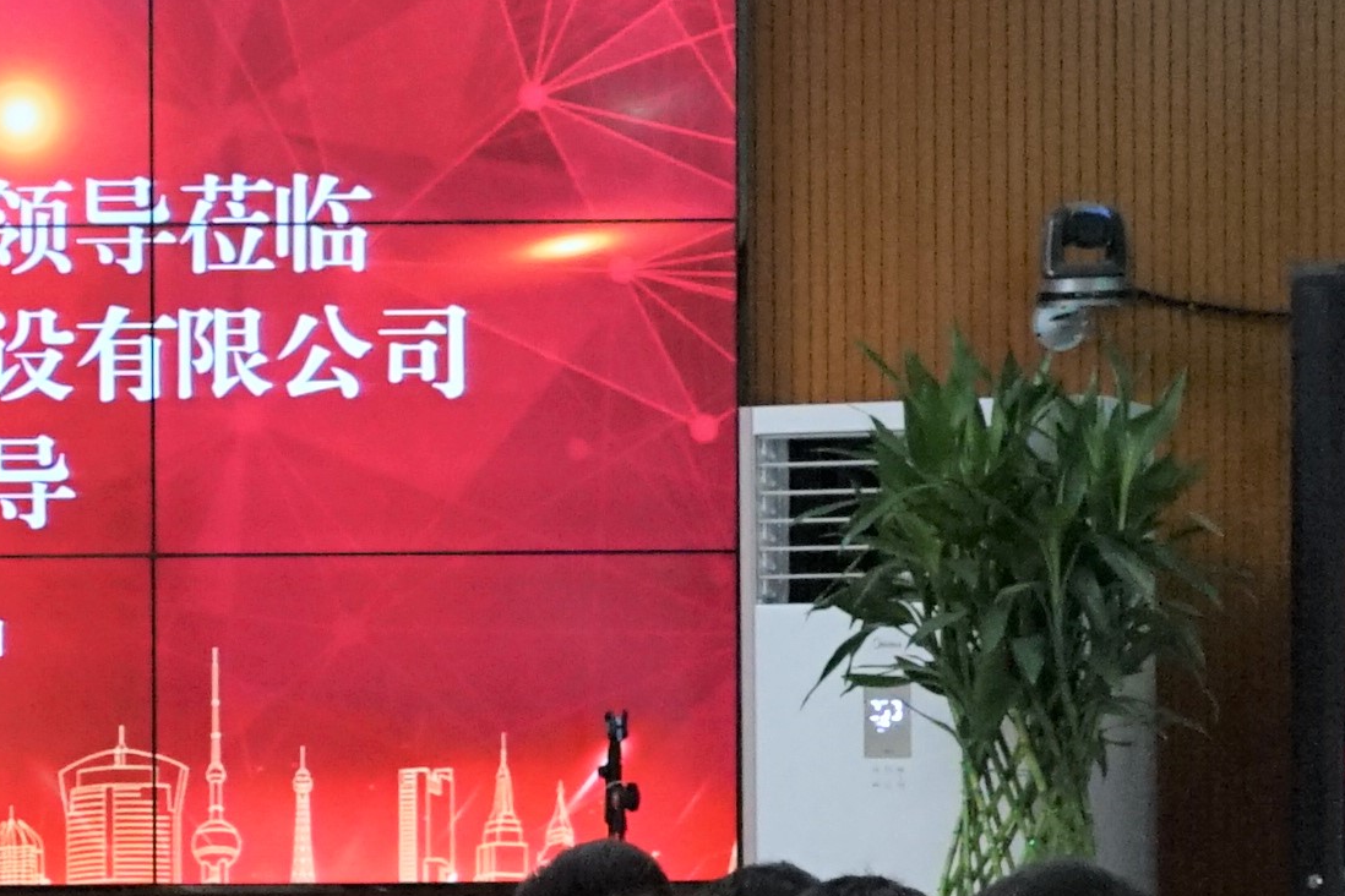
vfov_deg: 8.9
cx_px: -317
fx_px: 5716
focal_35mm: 153
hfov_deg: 13.0
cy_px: 812
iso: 1600
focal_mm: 28
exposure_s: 1/160
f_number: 4
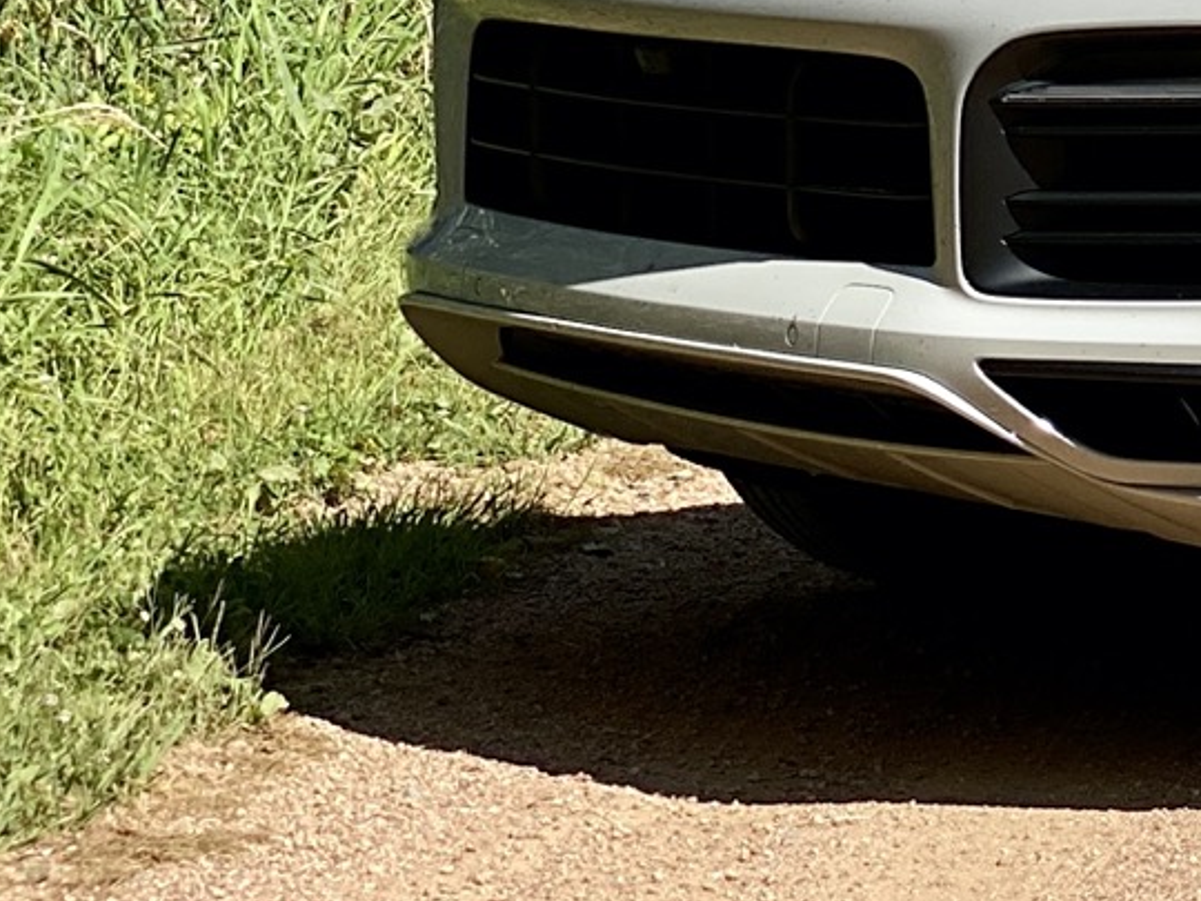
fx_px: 6419
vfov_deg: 7.9
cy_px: -518
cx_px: 2064
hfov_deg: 10.2
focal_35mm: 185
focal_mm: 6
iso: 20
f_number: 2
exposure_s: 1/1453
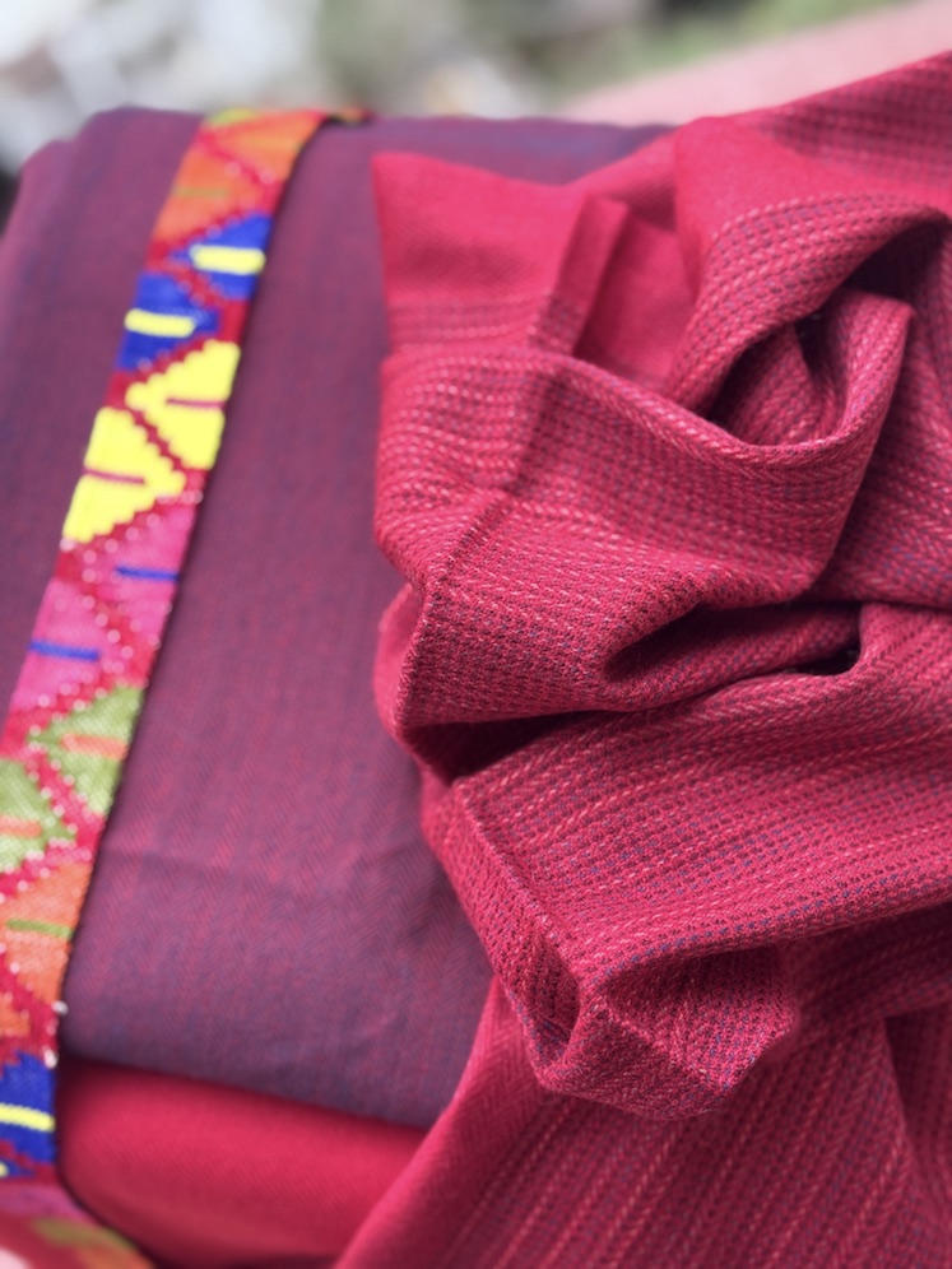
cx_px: 476
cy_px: 634
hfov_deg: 30.3
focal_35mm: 48
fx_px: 1760
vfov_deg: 39.7
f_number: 1.78
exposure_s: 1/172
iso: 100
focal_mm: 6.76
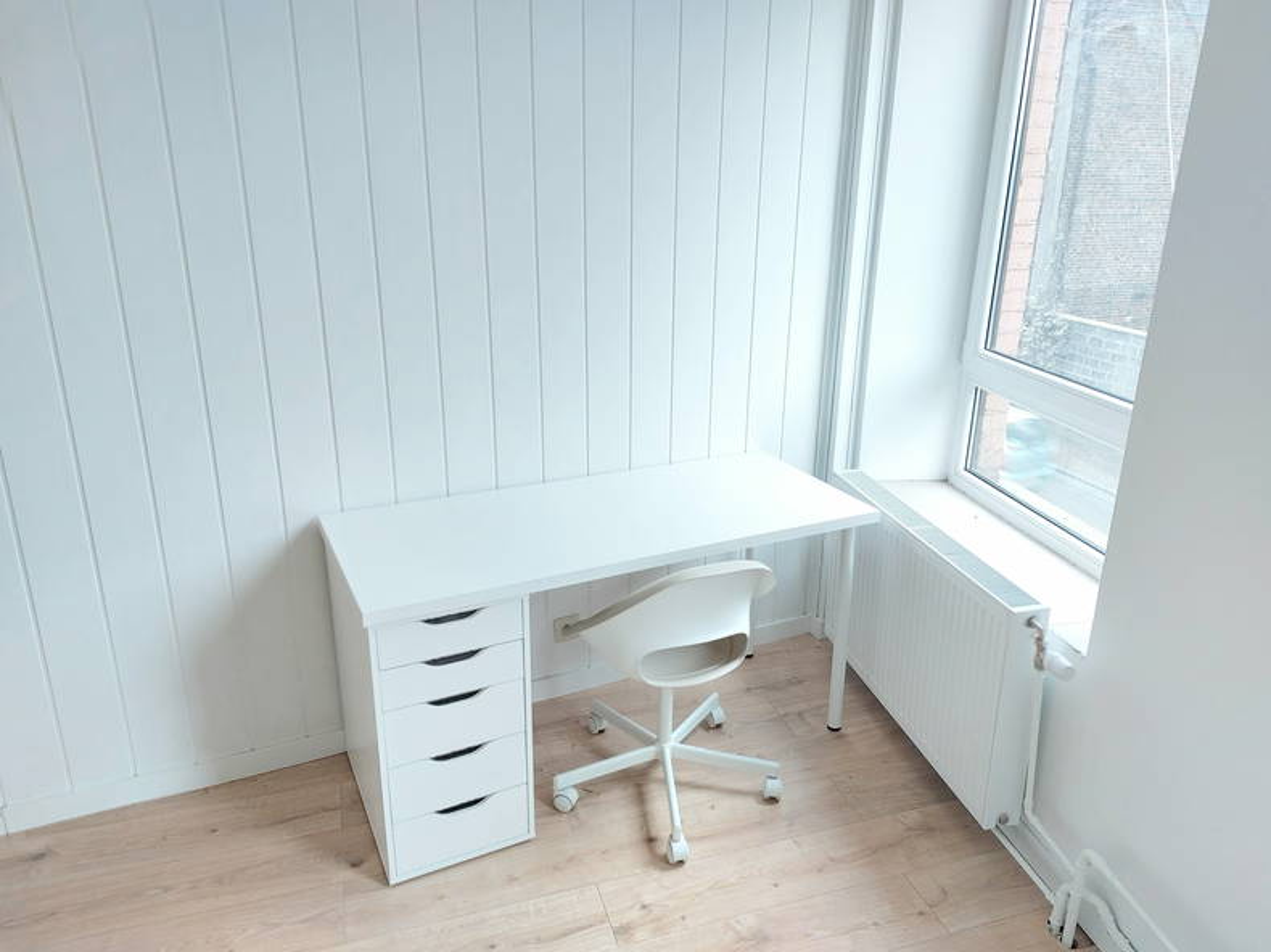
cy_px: 476
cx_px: 636
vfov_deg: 56.8
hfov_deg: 71.6
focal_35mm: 24
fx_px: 881
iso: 400
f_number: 1.8
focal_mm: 5.23
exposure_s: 1/50
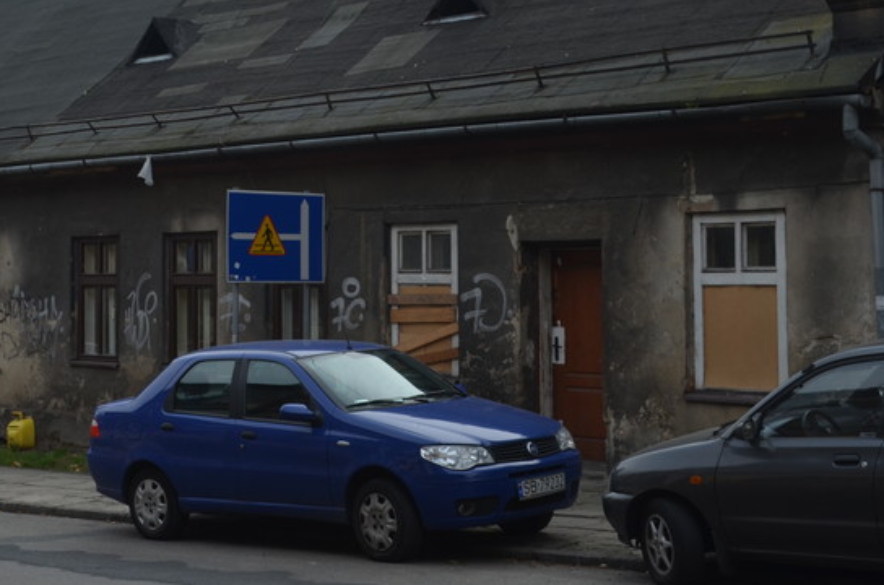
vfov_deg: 18.0
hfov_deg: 26.9
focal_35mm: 75
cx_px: 306
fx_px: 1837
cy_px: 169
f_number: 7.1
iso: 200
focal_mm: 30
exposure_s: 1/200
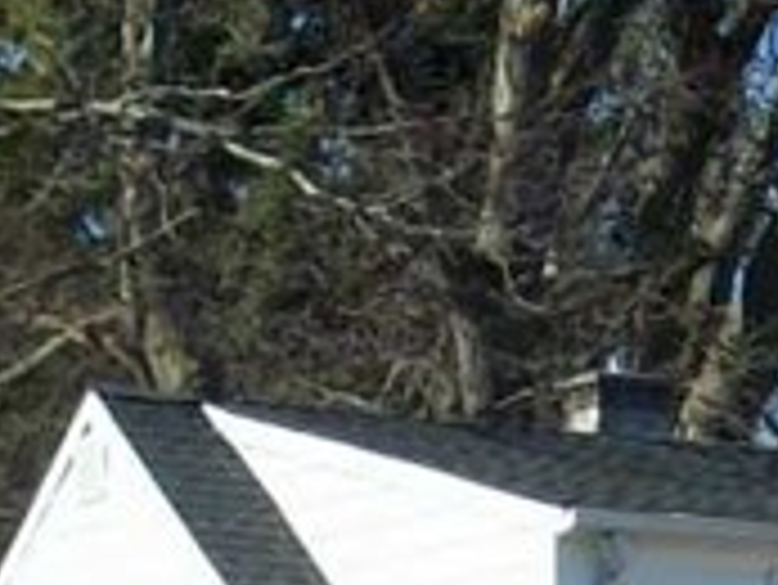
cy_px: 878
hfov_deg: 6.3
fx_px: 7062
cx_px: 989
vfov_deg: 4.7
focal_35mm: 314
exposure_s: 1/542
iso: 80
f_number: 3.6
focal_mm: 8.8
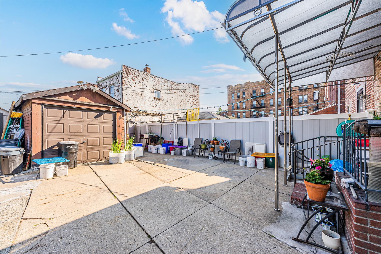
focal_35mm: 14
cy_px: 127
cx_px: 190
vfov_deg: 81.3
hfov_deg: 104.2
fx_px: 148
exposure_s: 1/125
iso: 40
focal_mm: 14
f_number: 5.6
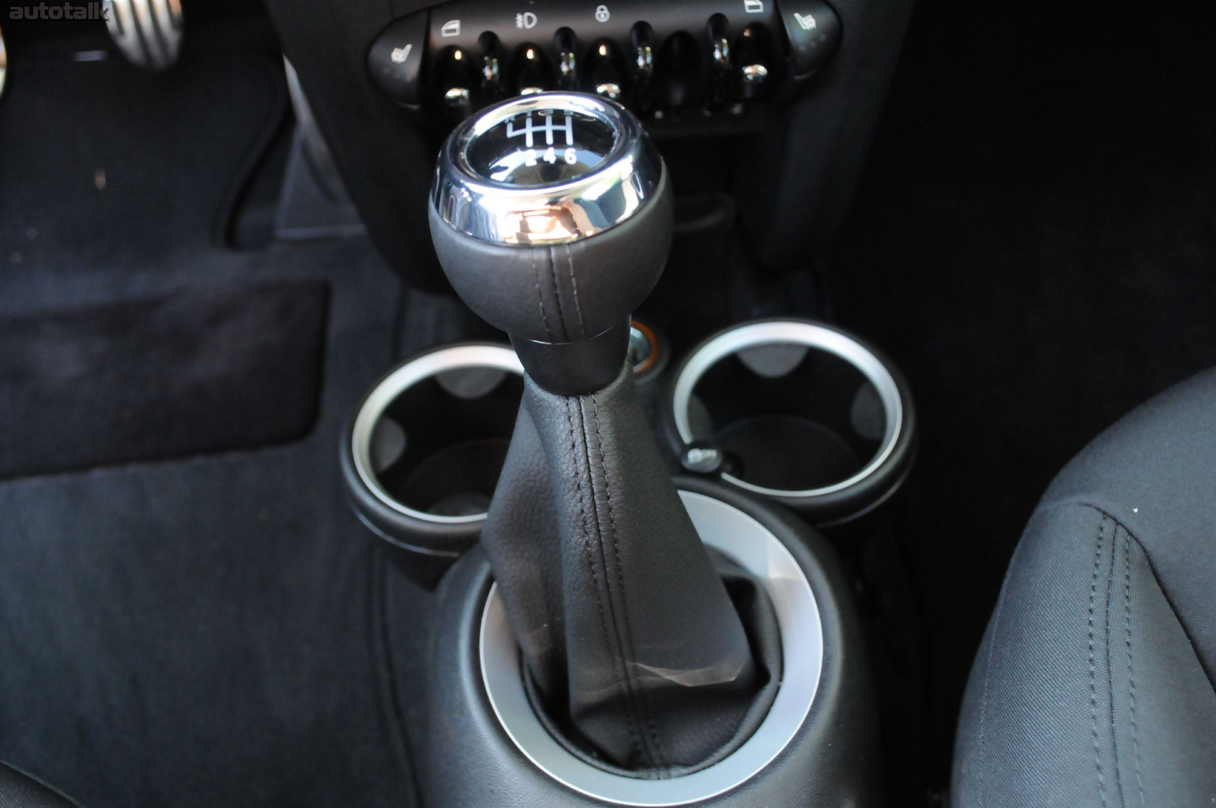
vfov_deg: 39.9
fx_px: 1113
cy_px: 404
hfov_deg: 57.3
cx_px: 608
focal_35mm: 33
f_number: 5
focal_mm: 22
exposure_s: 1/125
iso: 2000
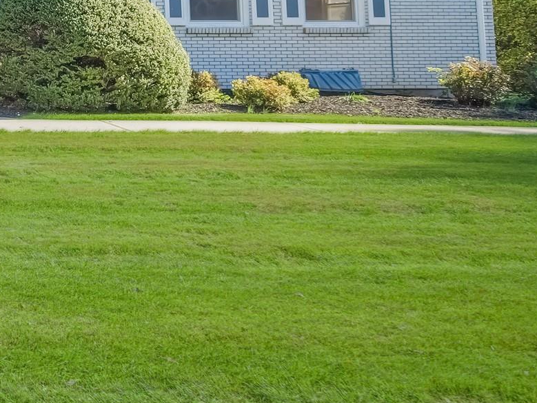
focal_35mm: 42
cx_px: -150
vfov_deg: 31.5
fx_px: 652
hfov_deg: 33.6
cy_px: -9
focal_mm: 8
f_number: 2.8
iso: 200
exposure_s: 1/320
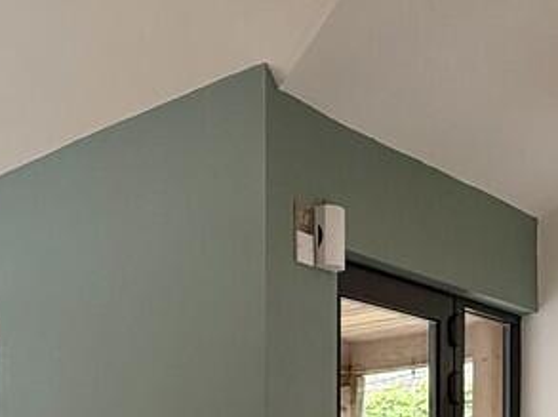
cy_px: 636
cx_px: 0
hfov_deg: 35.3
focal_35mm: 49
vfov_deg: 23.4
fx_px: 789
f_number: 2.2
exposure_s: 1/100
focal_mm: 2.22
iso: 80
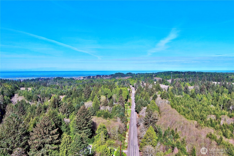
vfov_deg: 45.0
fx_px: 188
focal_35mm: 29
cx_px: 117
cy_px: 78
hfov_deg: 63.7
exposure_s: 1/2283
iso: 101
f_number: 2.8
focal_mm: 10.57
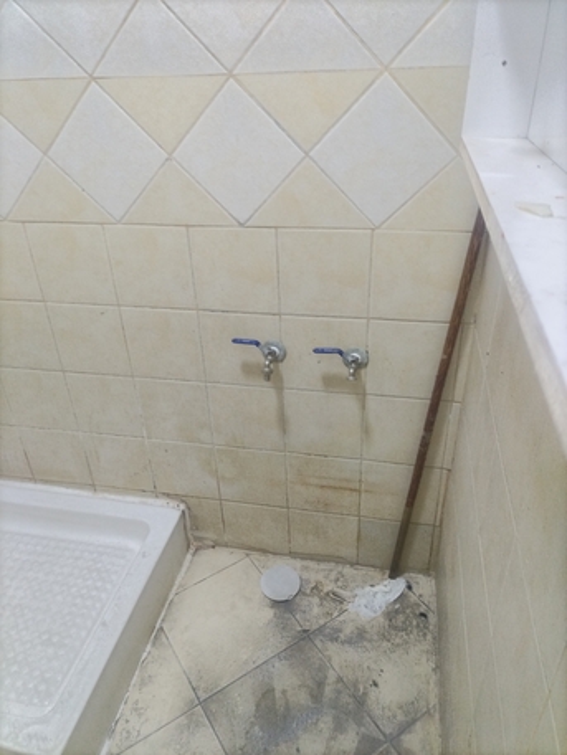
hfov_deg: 53.1
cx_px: 284
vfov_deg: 67.3
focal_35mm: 26
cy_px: 378
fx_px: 568
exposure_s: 1/33.3
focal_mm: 4.7
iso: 714
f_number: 1.8
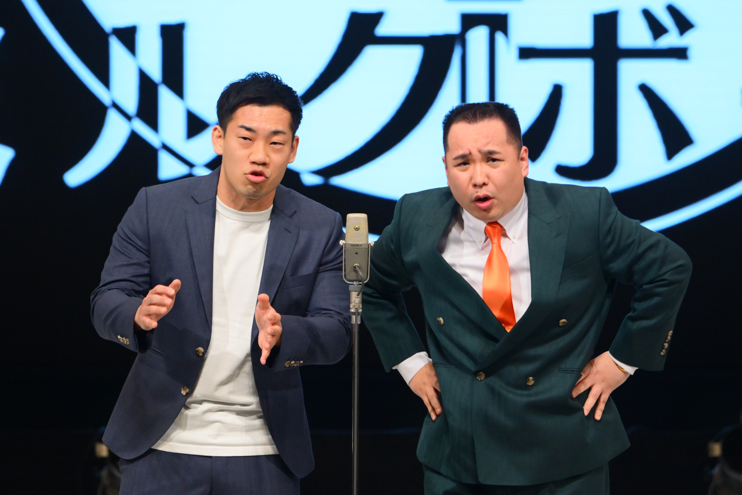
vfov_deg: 2.7
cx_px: 371
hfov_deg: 4.0
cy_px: 248
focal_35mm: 510
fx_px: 10511
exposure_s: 1/200
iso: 3200
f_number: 5.6
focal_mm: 340
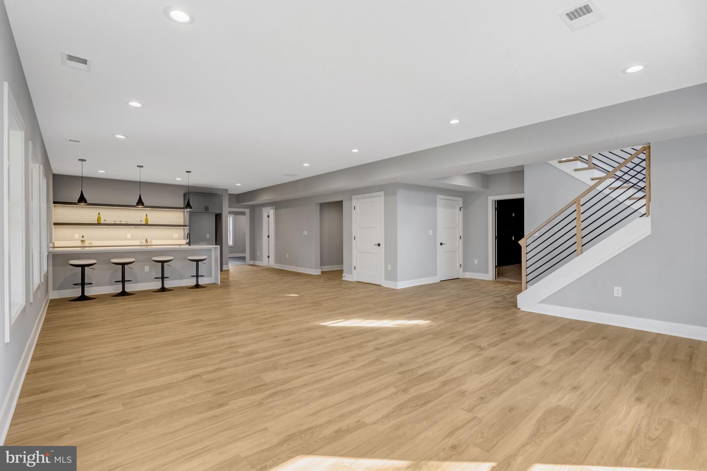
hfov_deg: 96.8
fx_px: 314
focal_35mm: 16
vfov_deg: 73.7
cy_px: 236
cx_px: 354
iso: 1250
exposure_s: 1/50
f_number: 8
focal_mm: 16
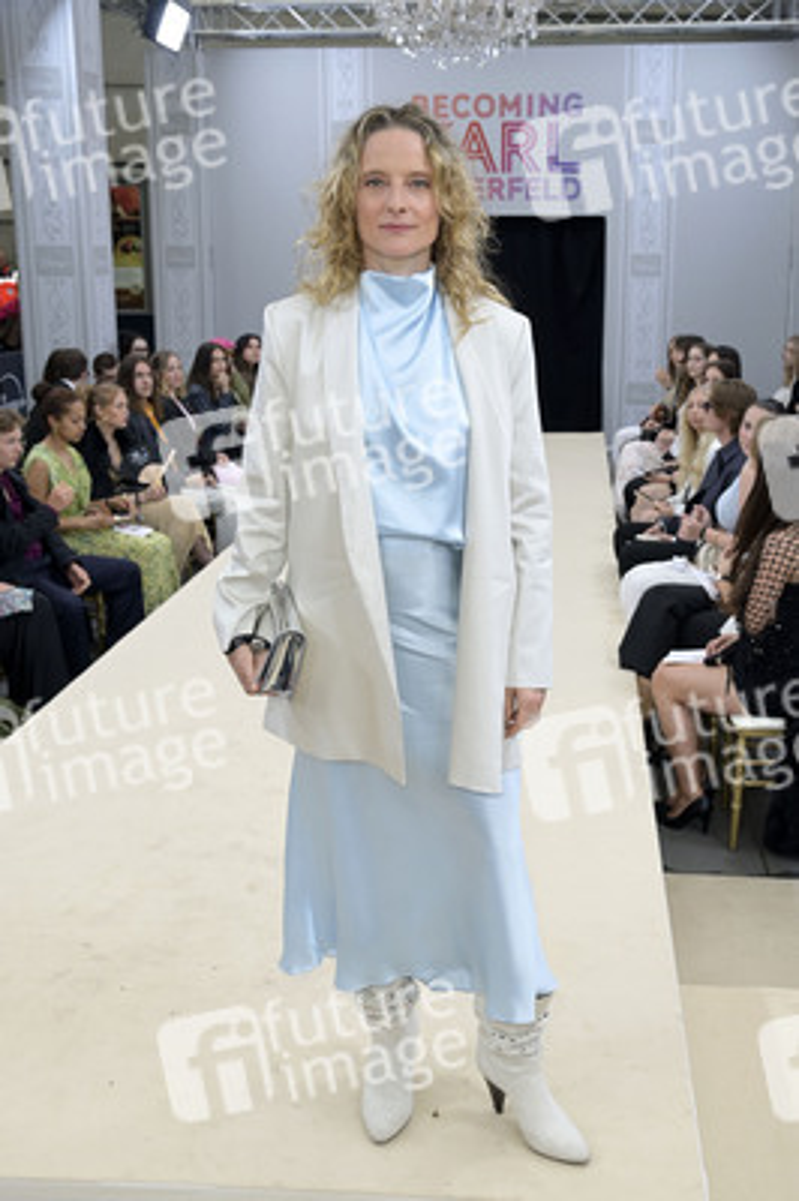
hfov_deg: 37.8
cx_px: 400
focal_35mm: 35
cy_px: 600
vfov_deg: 54.5
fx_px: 1167
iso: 640
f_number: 5.6
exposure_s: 1/250
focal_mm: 35
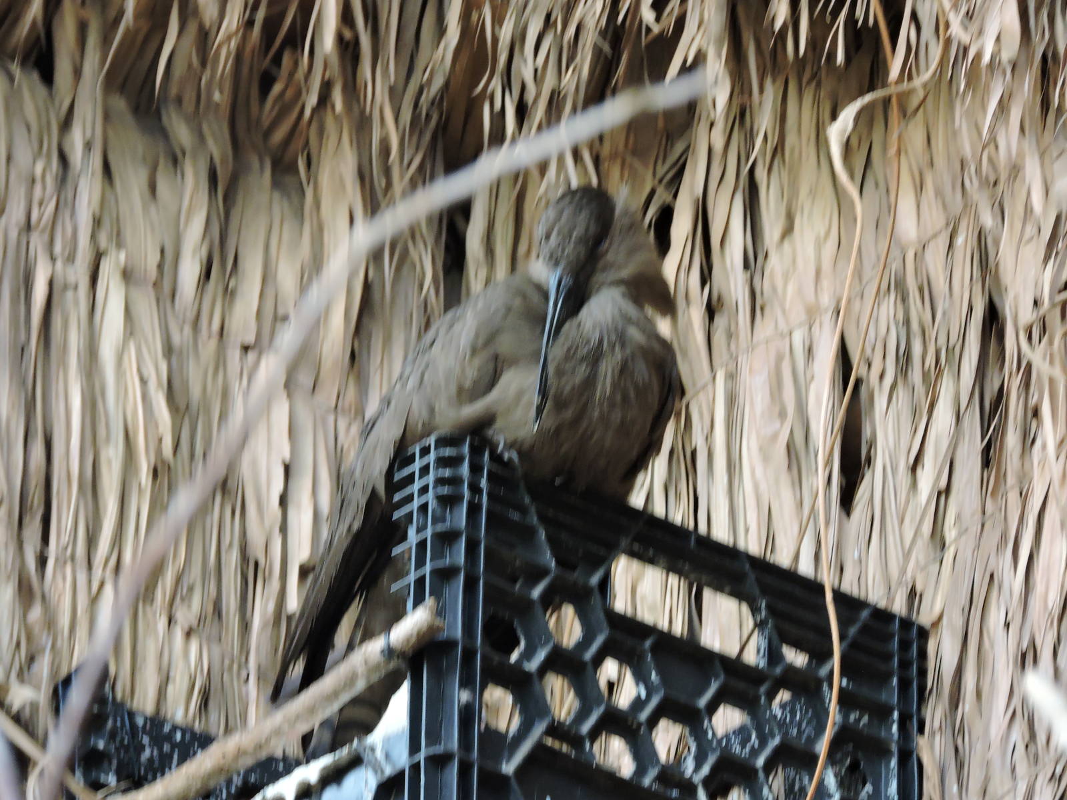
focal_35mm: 400
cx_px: 534
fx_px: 12330
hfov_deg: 5.0
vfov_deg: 3.7
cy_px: 400
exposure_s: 1/40
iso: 800
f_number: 4.8
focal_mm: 71.3
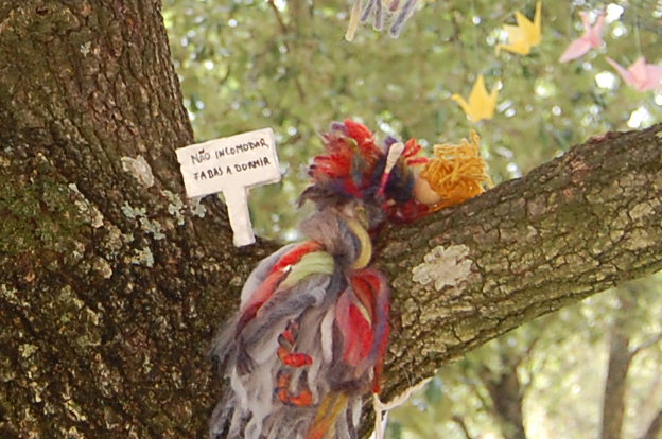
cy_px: -46
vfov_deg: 10.8
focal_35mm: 125
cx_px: 17
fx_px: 2292
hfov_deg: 16.1
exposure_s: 1/500
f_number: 3.8
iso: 800
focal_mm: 23
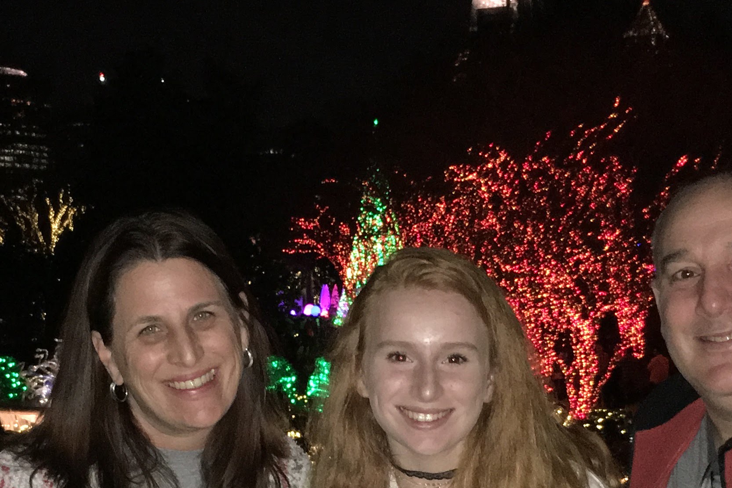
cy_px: 432
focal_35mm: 73
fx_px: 1484
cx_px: 302
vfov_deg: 18.4
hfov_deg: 27.7
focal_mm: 4.15
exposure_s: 1/16
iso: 250
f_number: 2.2
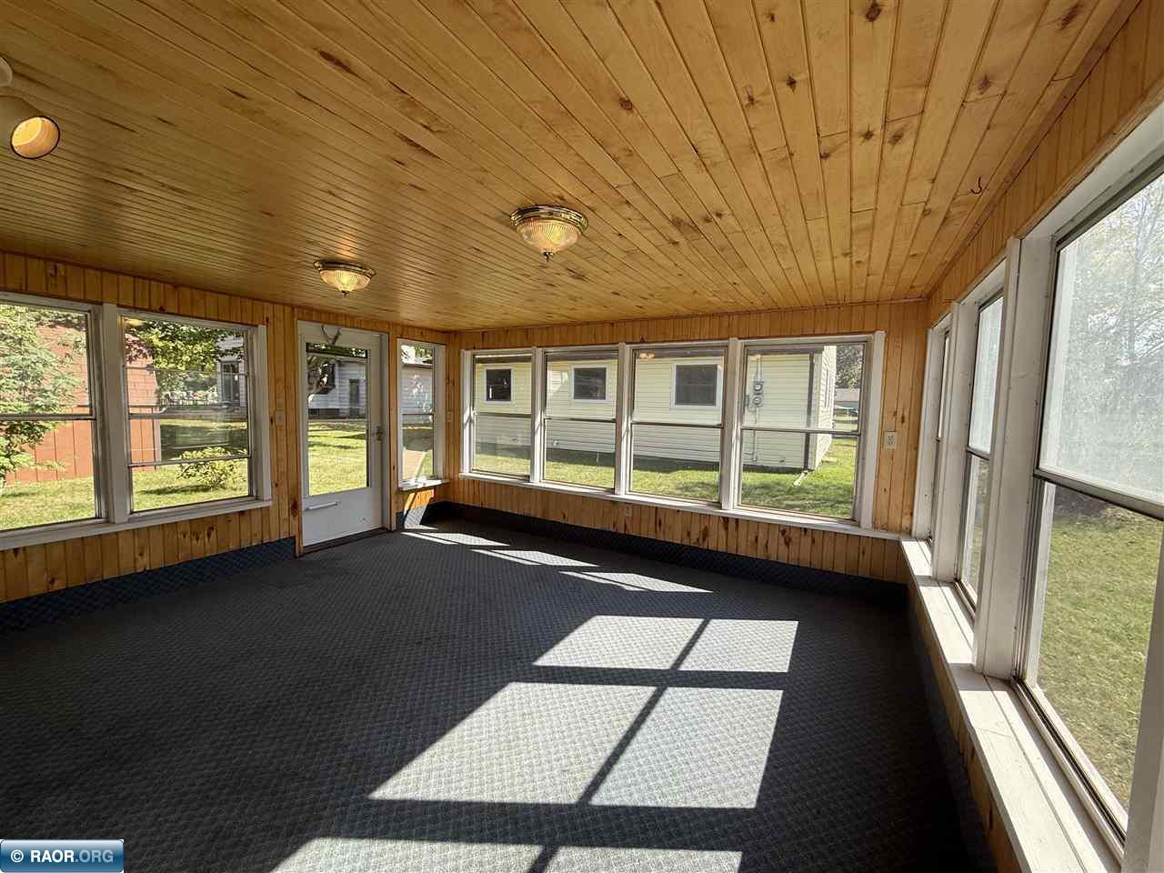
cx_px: 582
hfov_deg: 102.1
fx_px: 471
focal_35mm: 14
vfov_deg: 85.7
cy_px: 436
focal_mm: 2.22
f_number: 2.2
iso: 50
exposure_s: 1/353
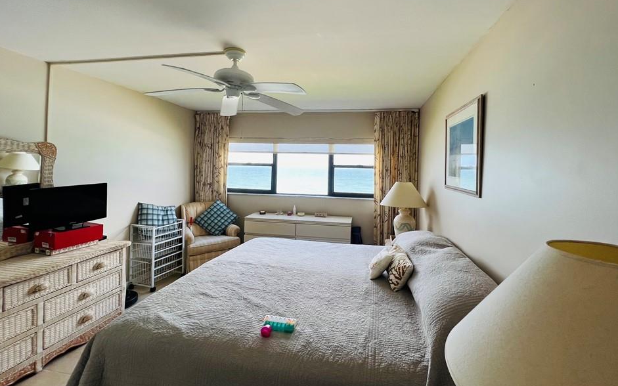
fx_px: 253
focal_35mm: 15
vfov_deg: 74.5
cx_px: 321
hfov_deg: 101.4
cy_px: 169
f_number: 1.8
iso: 50
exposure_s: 1/122
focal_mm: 1.57
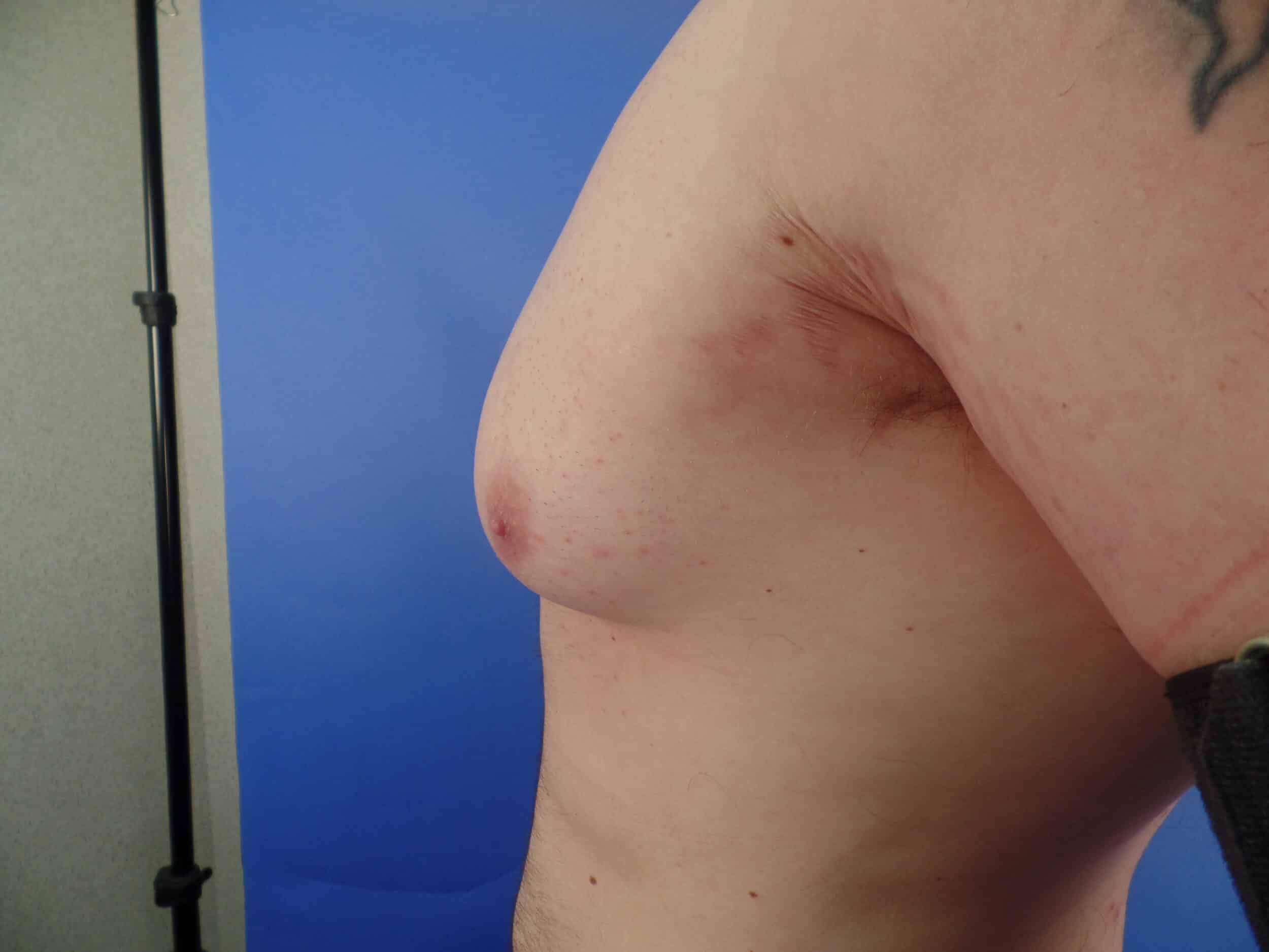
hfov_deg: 73.9
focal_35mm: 23
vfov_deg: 58.9
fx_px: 843
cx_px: 634
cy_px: 476
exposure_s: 1/60
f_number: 3.2
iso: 80
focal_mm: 4.1
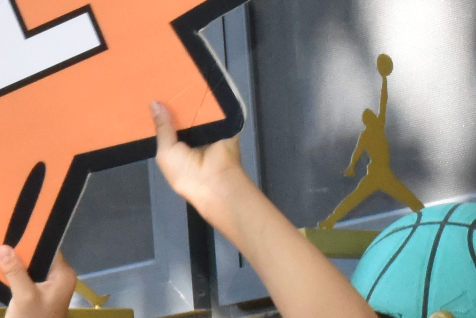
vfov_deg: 3.5
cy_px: 739
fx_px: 5080
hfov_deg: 5.3
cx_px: -499
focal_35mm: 384
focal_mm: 55
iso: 4000
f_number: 20
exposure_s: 1/160
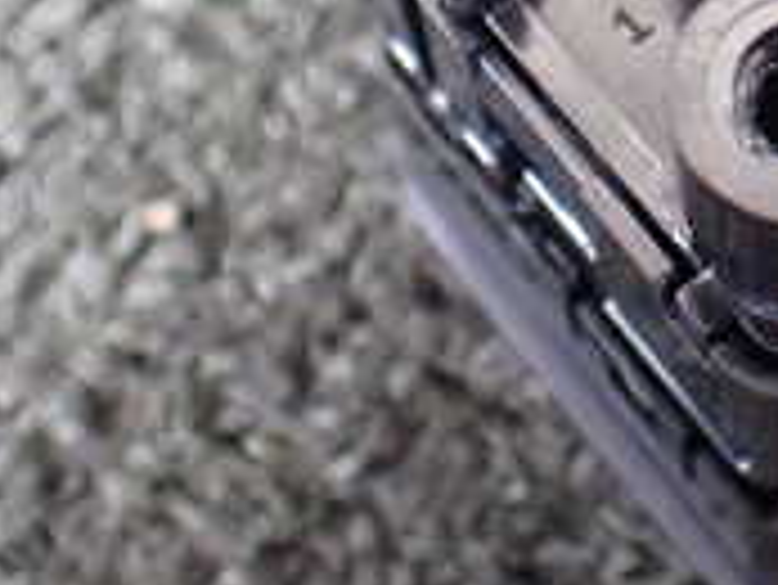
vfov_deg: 13.6
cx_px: 895
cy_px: -216
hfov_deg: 18.1
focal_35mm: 104
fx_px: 2339
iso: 800
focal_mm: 5.4
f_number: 2.3
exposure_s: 1/40
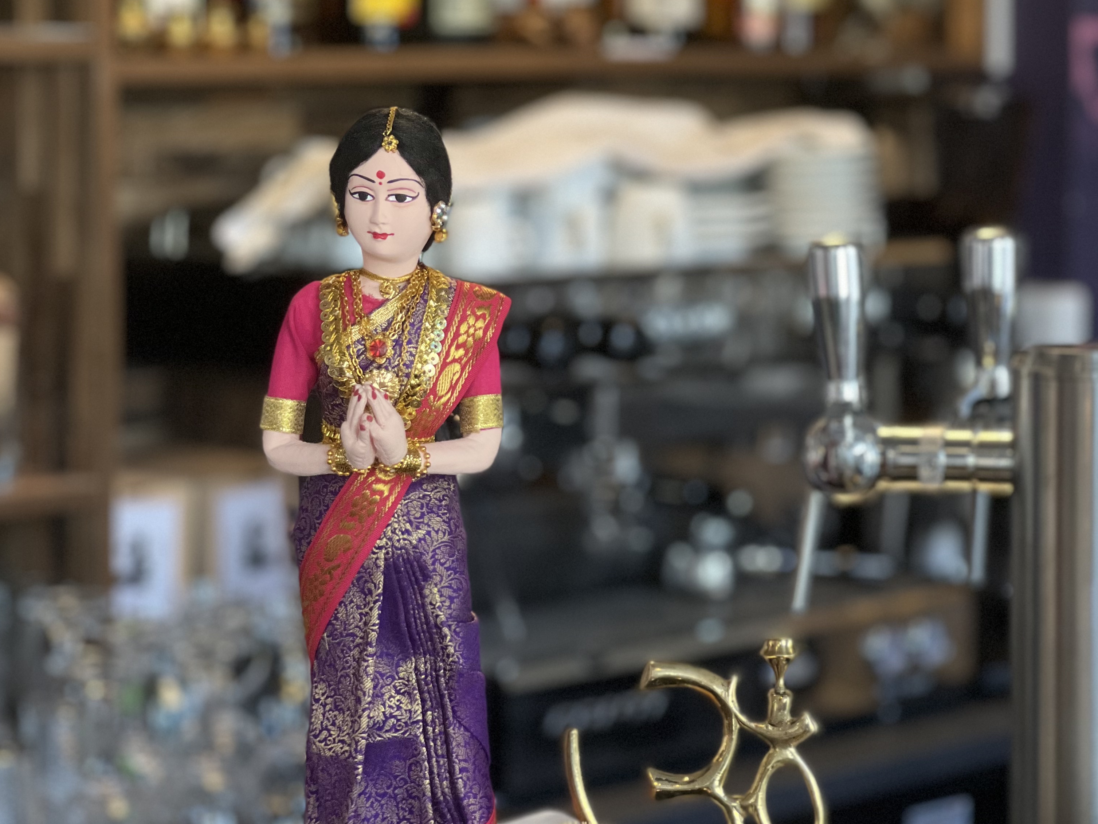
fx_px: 3267
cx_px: 549
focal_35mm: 103
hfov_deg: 19.1
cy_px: 334
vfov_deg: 14.4
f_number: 2.8
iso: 250
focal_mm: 9
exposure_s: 1/100
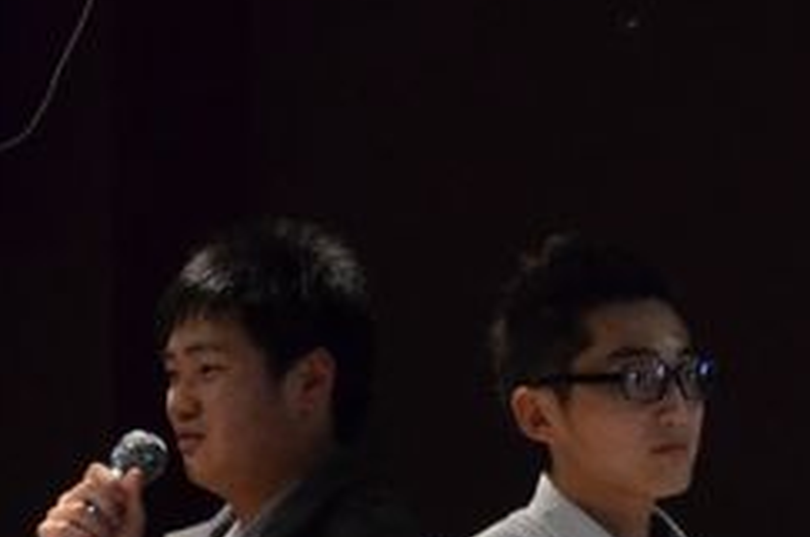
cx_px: 1640
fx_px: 4581
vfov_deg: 6.6
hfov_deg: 9.4
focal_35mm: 204
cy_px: 909
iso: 1600
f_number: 3.8
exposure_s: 1/25
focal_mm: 22
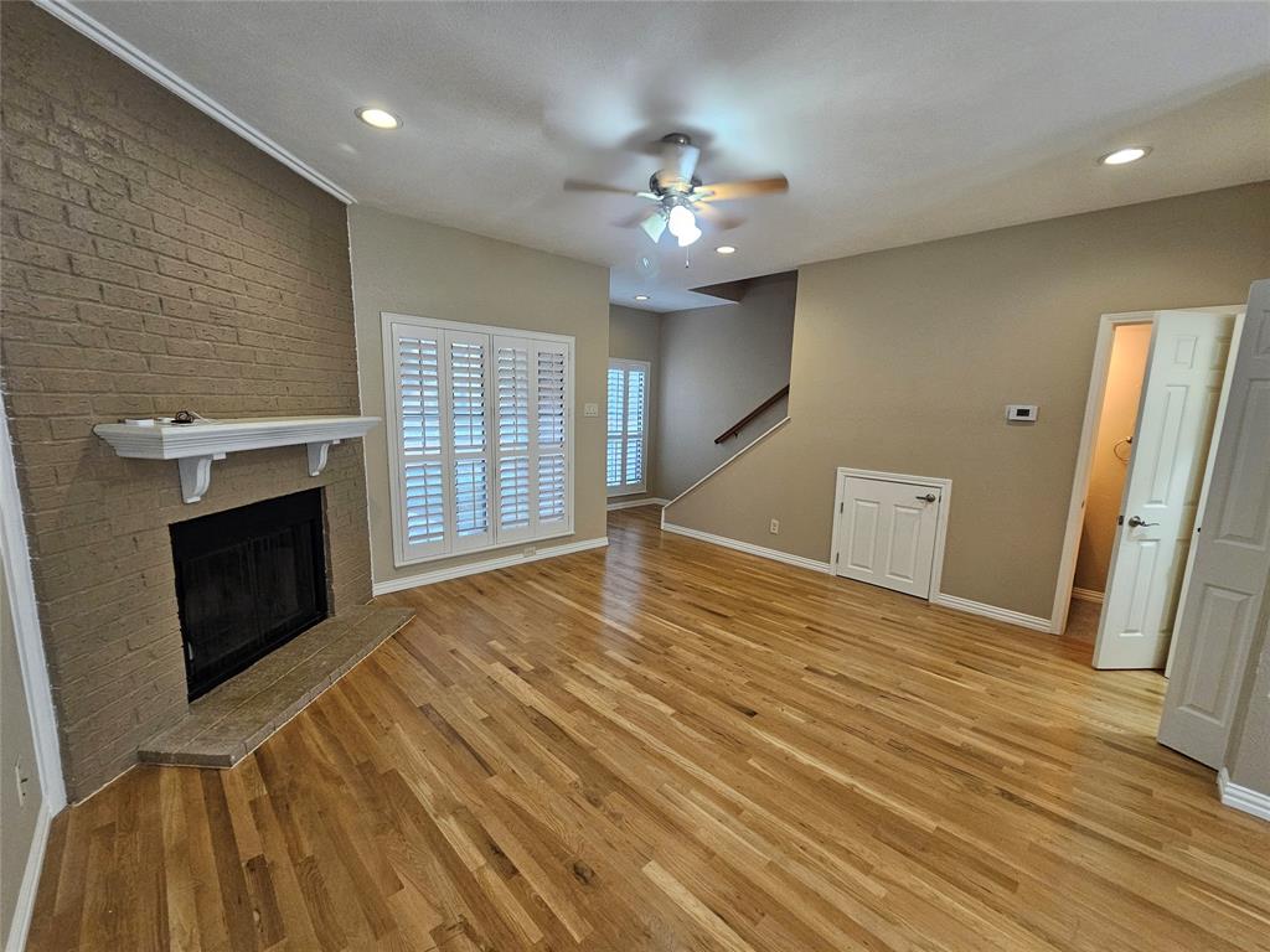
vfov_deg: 89.9
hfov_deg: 106.2
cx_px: 635
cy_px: 476
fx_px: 477
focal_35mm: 13
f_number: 2.2
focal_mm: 2.2
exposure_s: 1/30
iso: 400
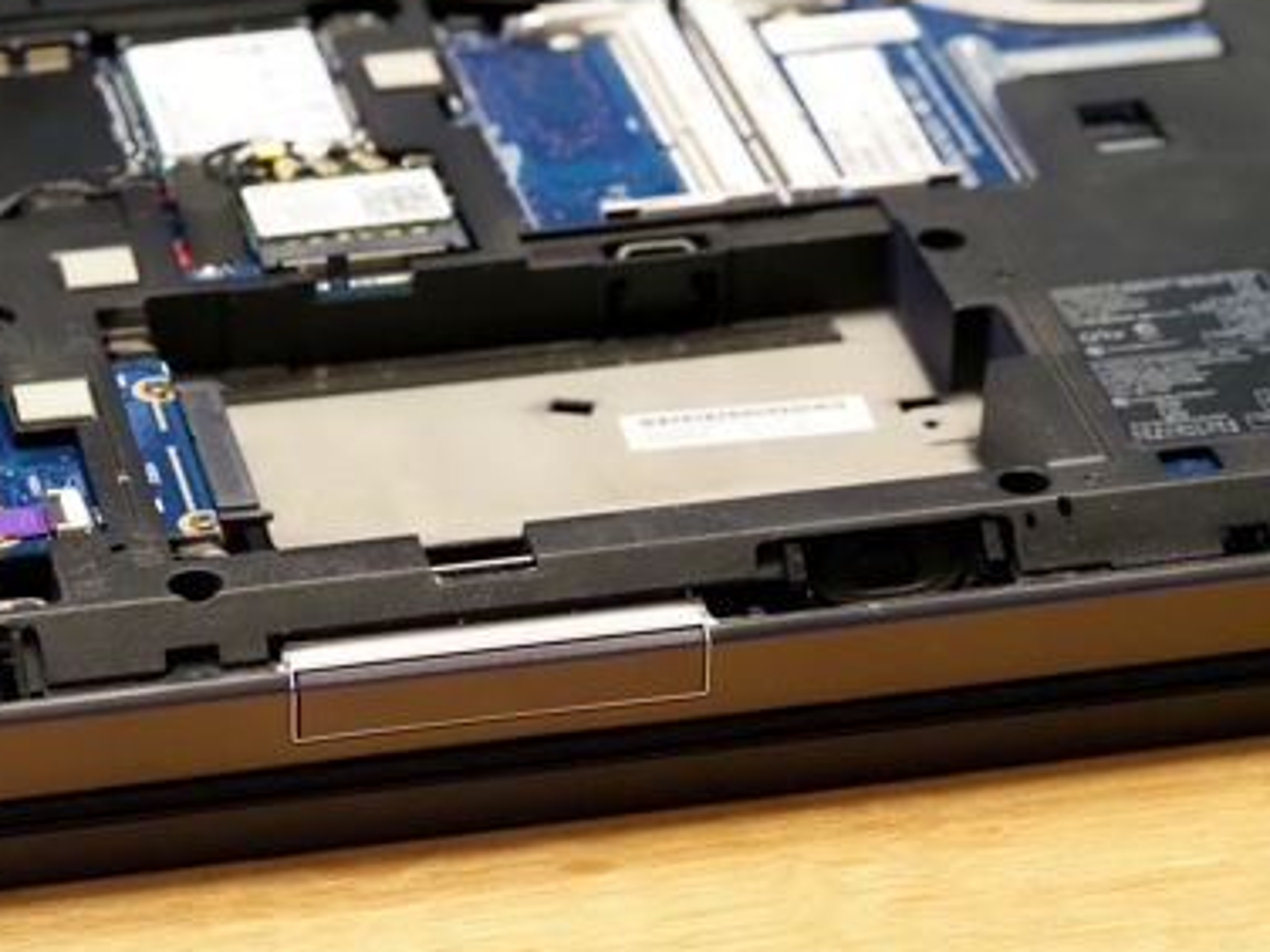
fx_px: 5613
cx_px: 463
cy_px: 557
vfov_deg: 9.7
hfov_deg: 12.9
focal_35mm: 153
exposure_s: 1/125
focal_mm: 60
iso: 6400
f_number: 5.6
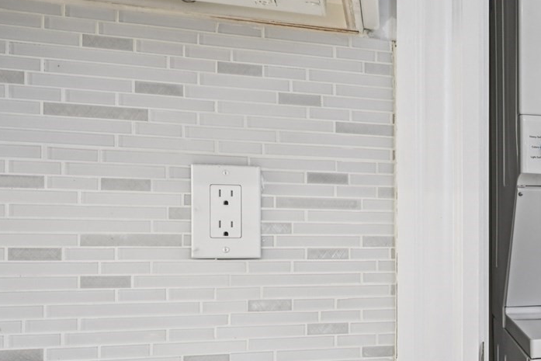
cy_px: 257
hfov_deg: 31.5
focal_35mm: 47
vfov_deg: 28.4
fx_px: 706
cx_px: 716
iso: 400
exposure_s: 1/6
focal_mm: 16
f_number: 8
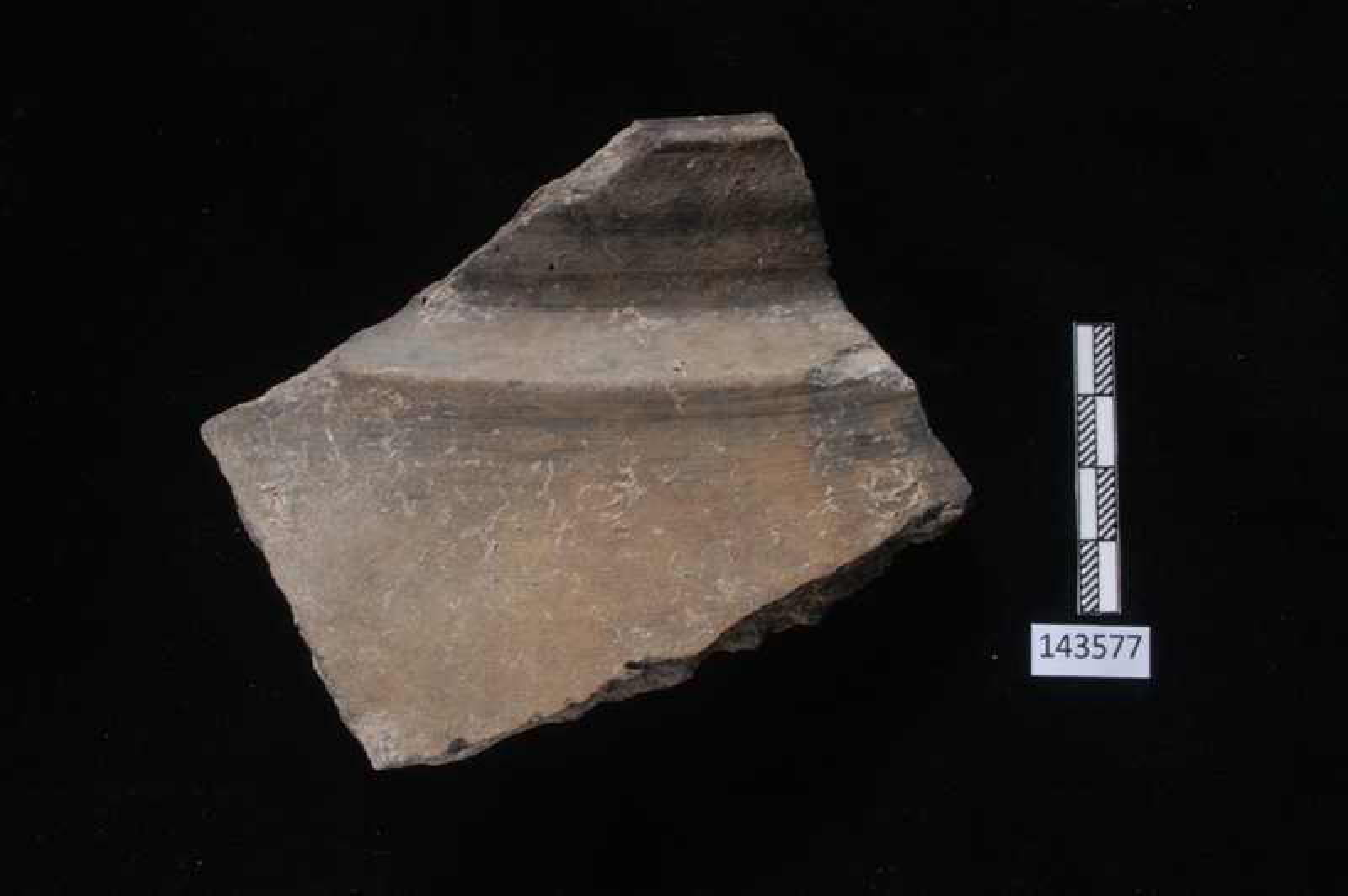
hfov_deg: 38.9
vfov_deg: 26.4
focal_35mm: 51
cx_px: 674
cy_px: 448
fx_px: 1908
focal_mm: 34
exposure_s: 1/100
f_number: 25
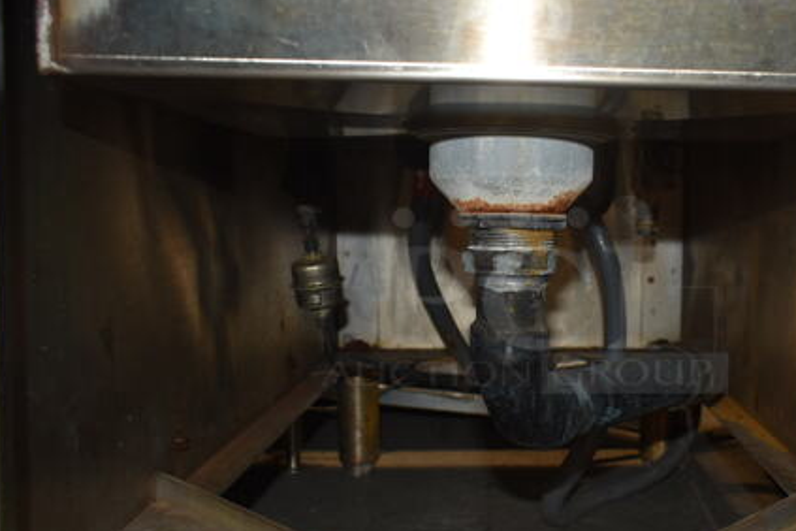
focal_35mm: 39
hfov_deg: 48.8
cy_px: 294
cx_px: 519
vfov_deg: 34.2
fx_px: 862
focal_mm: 18
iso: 200
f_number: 5.6
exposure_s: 1/30
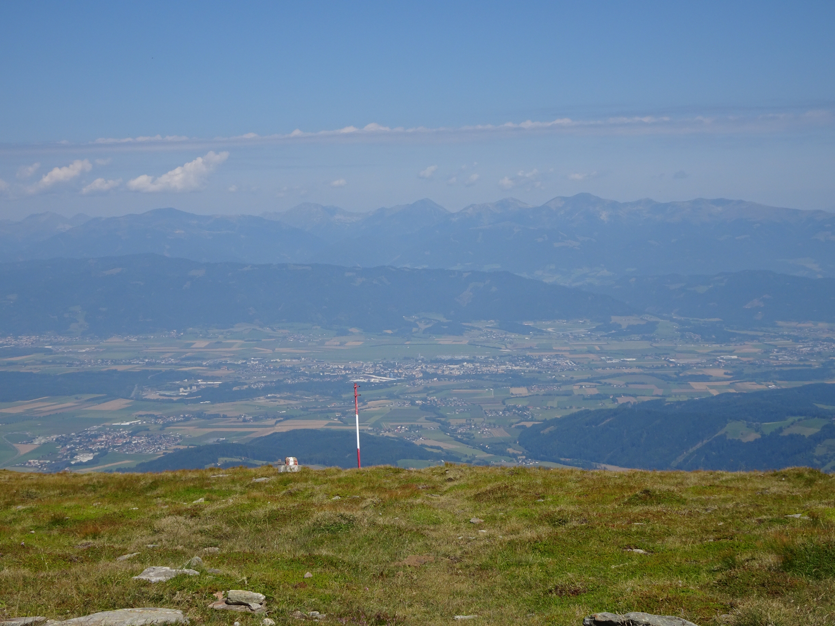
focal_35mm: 54
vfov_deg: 27.0
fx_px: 1303
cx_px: 418
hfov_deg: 35.5
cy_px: 313
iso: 80
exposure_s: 1/1000
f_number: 4.5
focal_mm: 9.18
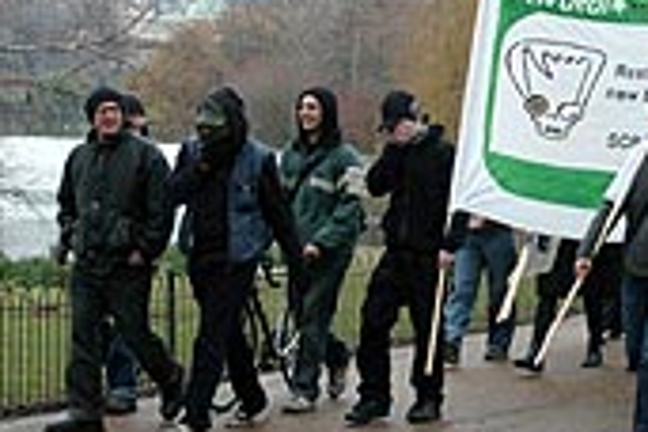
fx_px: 1890
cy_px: 263
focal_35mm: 105
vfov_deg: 13.0
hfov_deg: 19.1
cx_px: 606
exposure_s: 1/320
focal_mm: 30
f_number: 7.6
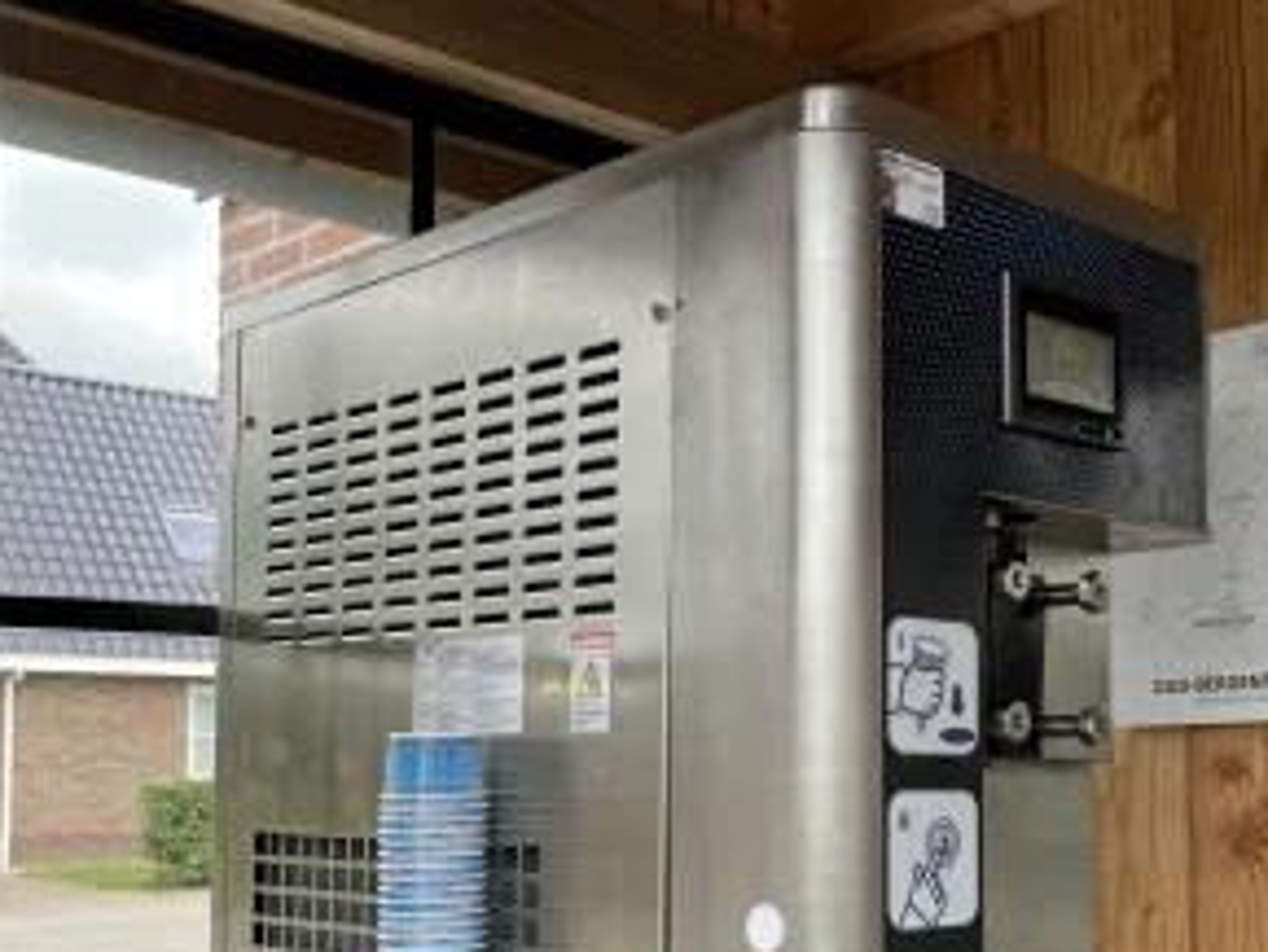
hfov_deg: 39.3
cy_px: 627
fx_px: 1759
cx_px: 810
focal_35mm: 48
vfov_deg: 30.1
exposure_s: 1/301
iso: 50
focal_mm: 5.1
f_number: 1.6
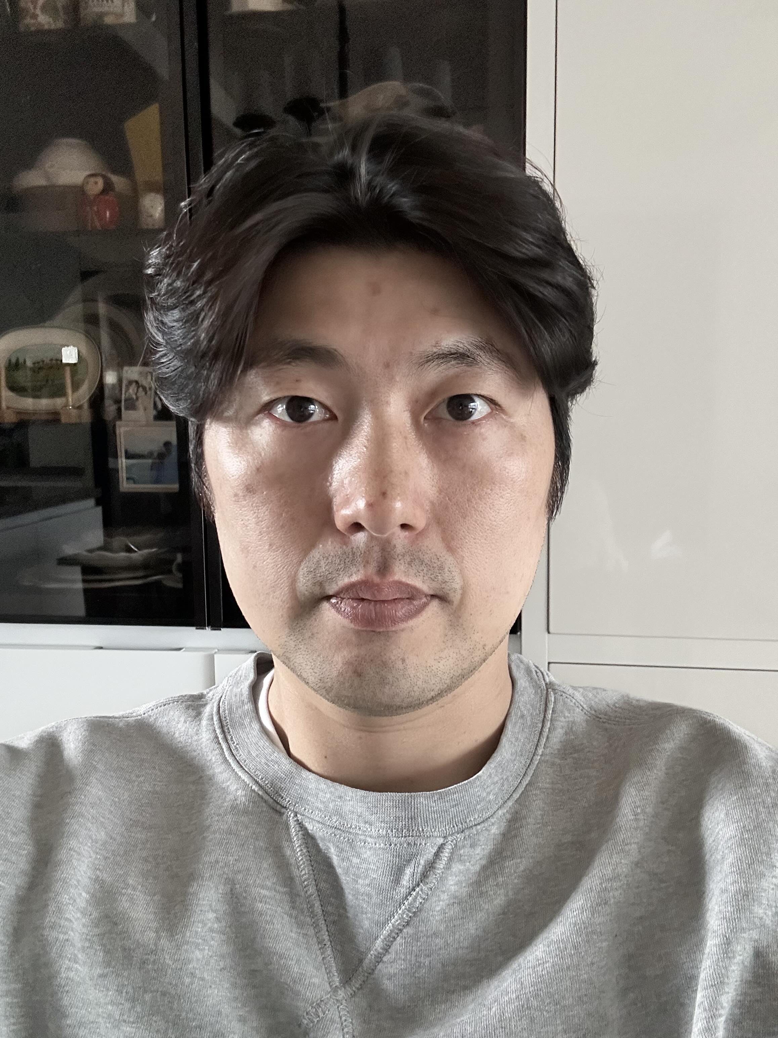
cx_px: 389
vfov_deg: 60.0
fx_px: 899
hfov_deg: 46.8
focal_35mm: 30
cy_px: 519
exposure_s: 1/40
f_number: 1.9
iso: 400
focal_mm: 2.69
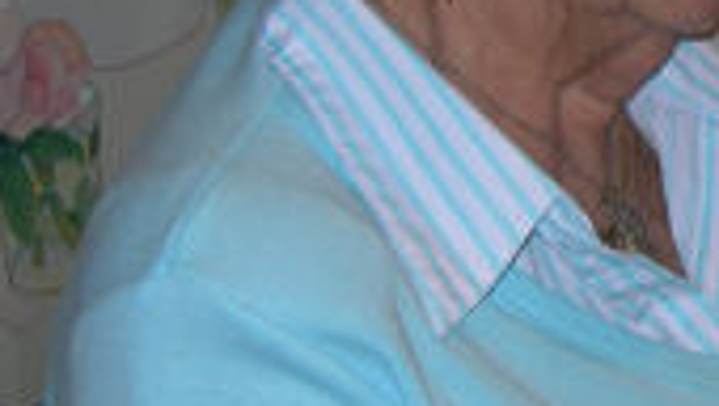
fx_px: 2137
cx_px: 797
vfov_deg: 10.8
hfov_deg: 18.4
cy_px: 34
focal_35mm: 112
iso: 50
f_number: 2.8
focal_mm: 7.8
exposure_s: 1/60.1
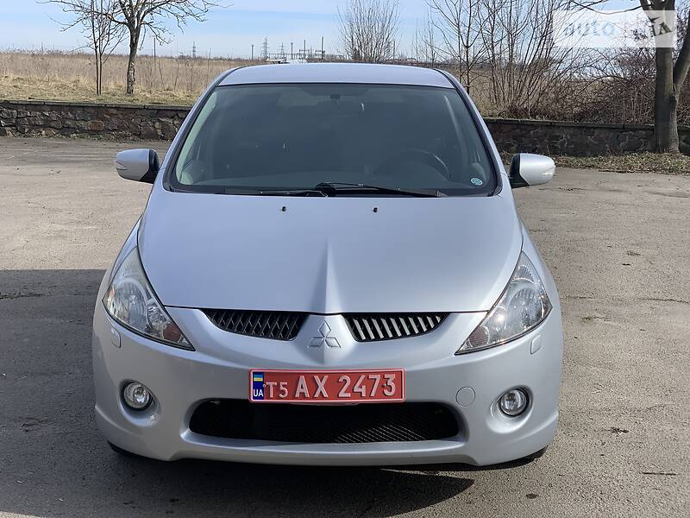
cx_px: 345
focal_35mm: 52
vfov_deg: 28.0
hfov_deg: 36.8
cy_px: 259
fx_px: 1037
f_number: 2.4
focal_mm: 6
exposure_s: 1/856
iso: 16
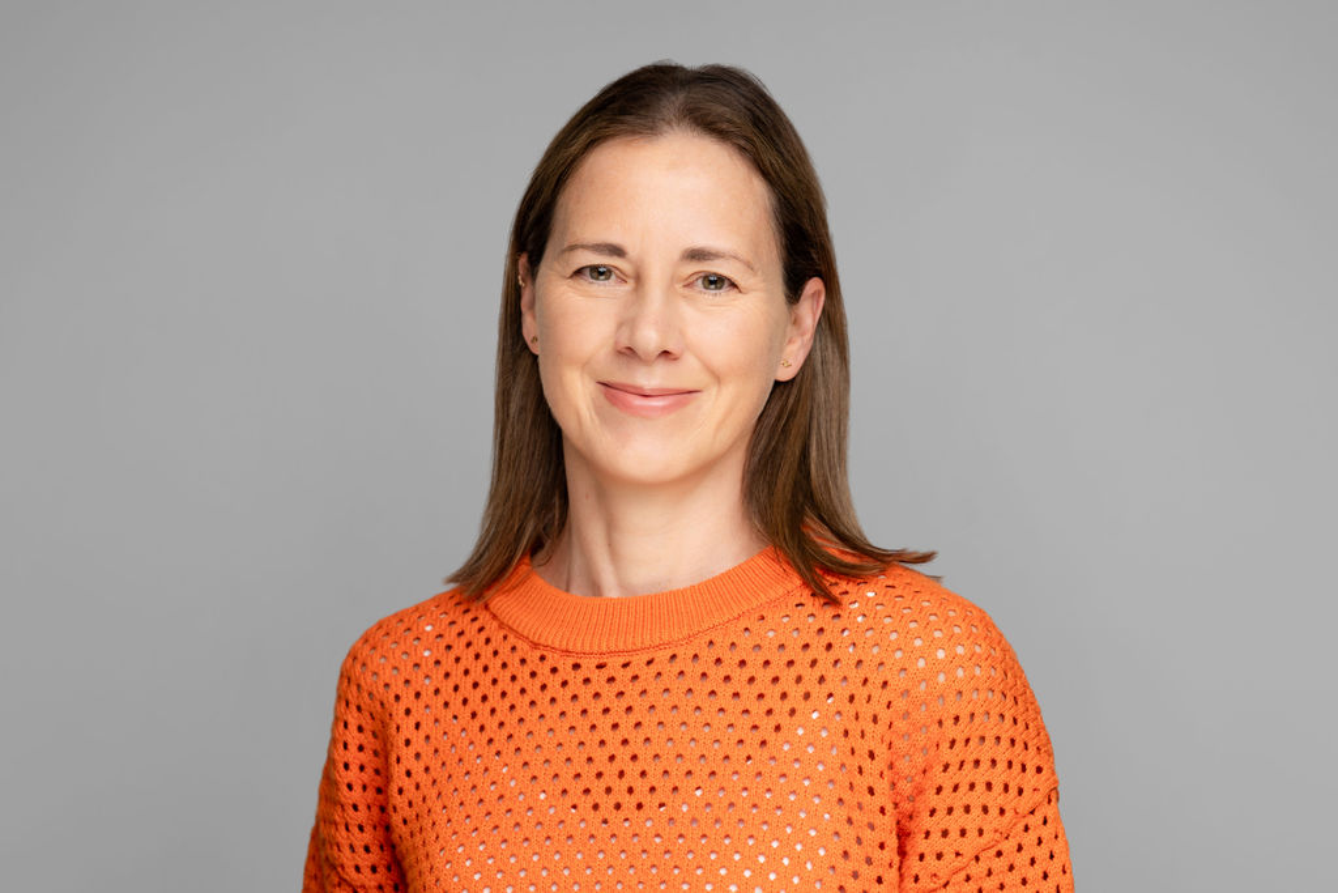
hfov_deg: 27.0
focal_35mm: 75
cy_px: 446
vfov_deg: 18.2
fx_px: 2788
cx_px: 669
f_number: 5
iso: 50
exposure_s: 1/200
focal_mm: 75
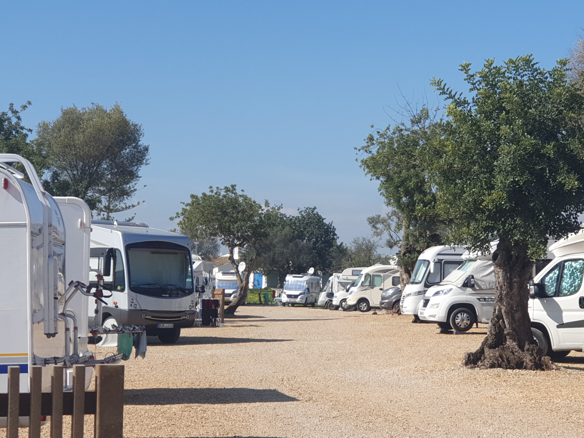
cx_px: 304
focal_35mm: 55
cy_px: 220
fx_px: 928
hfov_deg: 34.9
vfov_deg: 26.6
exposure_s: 1/992
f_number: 2.4
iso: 40
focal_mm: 6
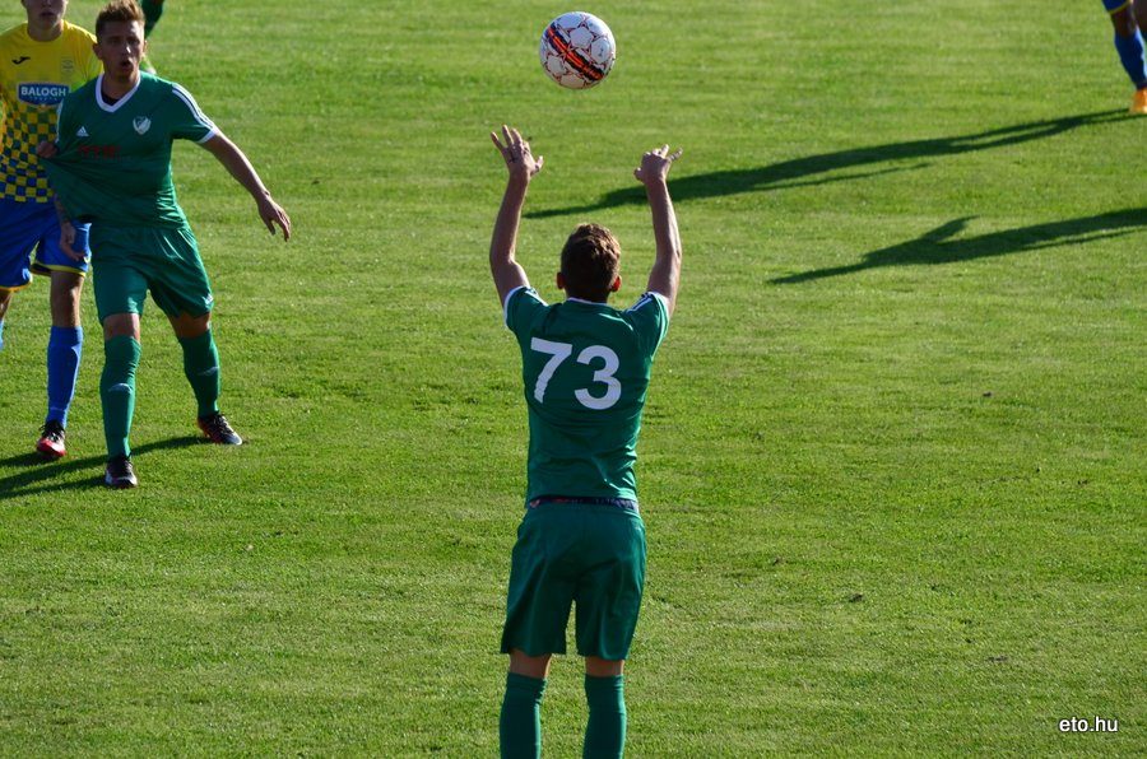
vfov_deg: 5.1
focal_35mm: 270
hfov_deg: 7.6
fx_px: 8584
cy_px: 380
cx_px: 574
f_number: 5
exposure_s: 1/1600
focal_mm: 180
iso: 400
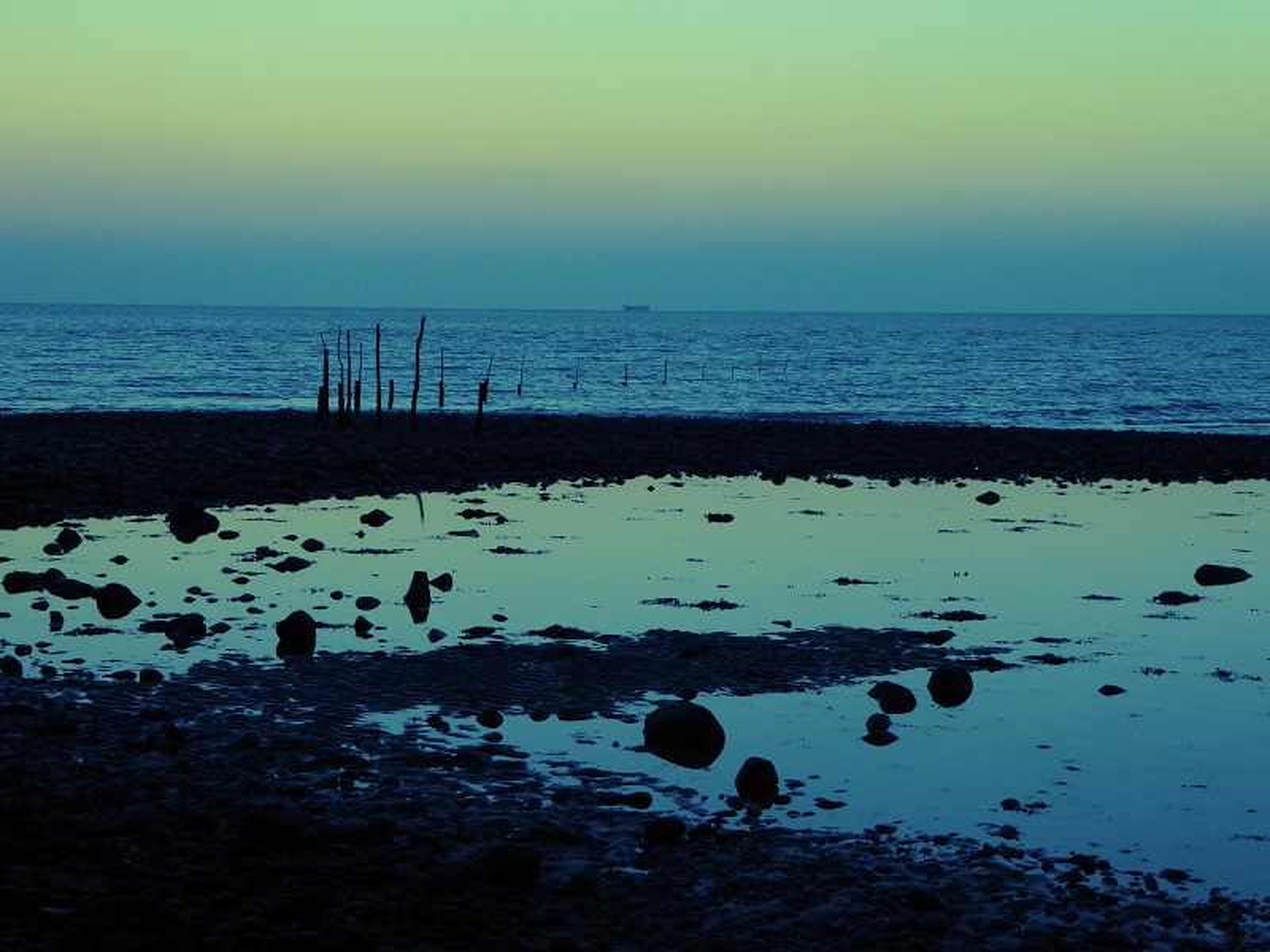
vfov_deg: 22.6
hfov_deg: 29.8
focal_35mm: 65
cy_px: 476
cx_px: 635
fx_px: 2385
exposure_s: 1/60
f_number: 4.4
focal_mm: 11.7
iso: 100
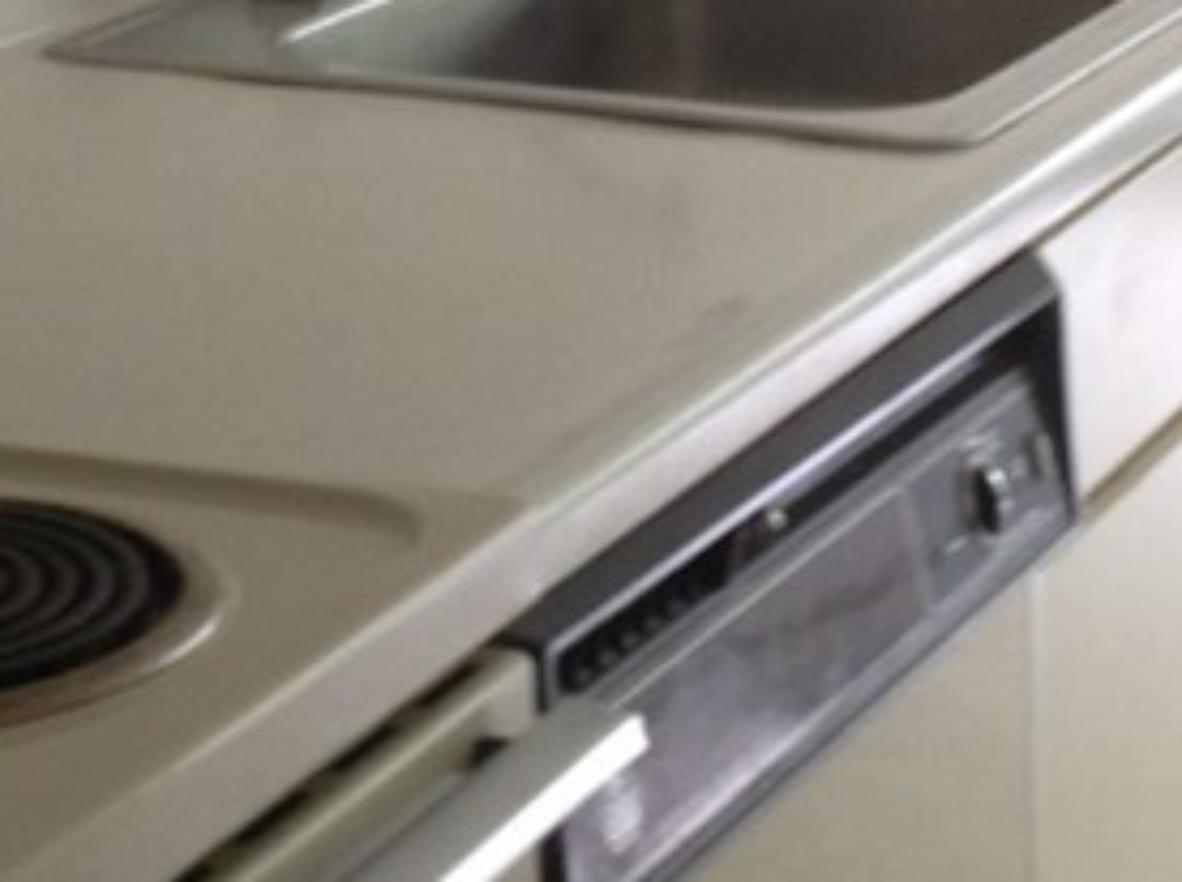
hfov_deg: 15.2
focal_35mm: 130
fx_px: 4431
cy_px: -26
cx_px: 574
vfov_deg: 11.2
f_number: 2.4
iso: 80
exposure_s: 1/15
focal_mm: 4.28
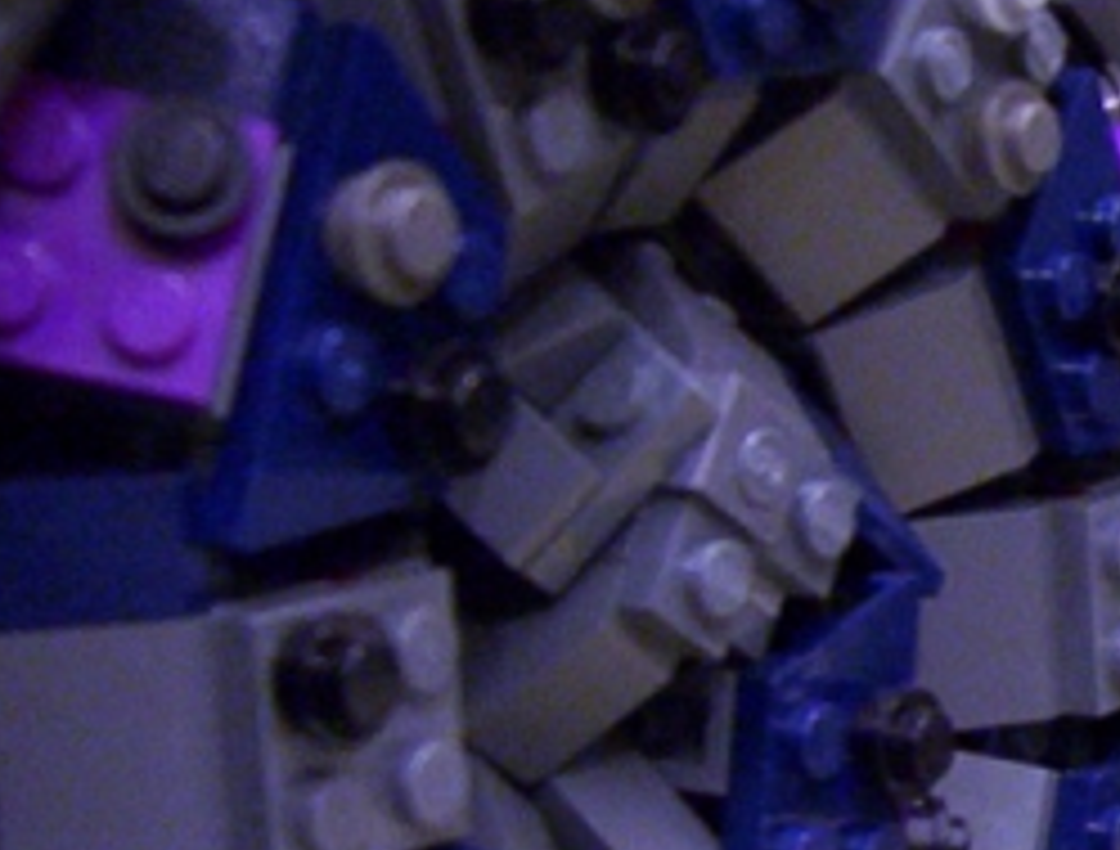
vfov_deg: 10.8
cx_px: 1646
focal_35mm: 138
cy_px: 605
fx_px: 4484
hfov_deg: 13.5
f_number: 2.73
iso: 200
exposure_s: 1/8
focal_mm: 5.77
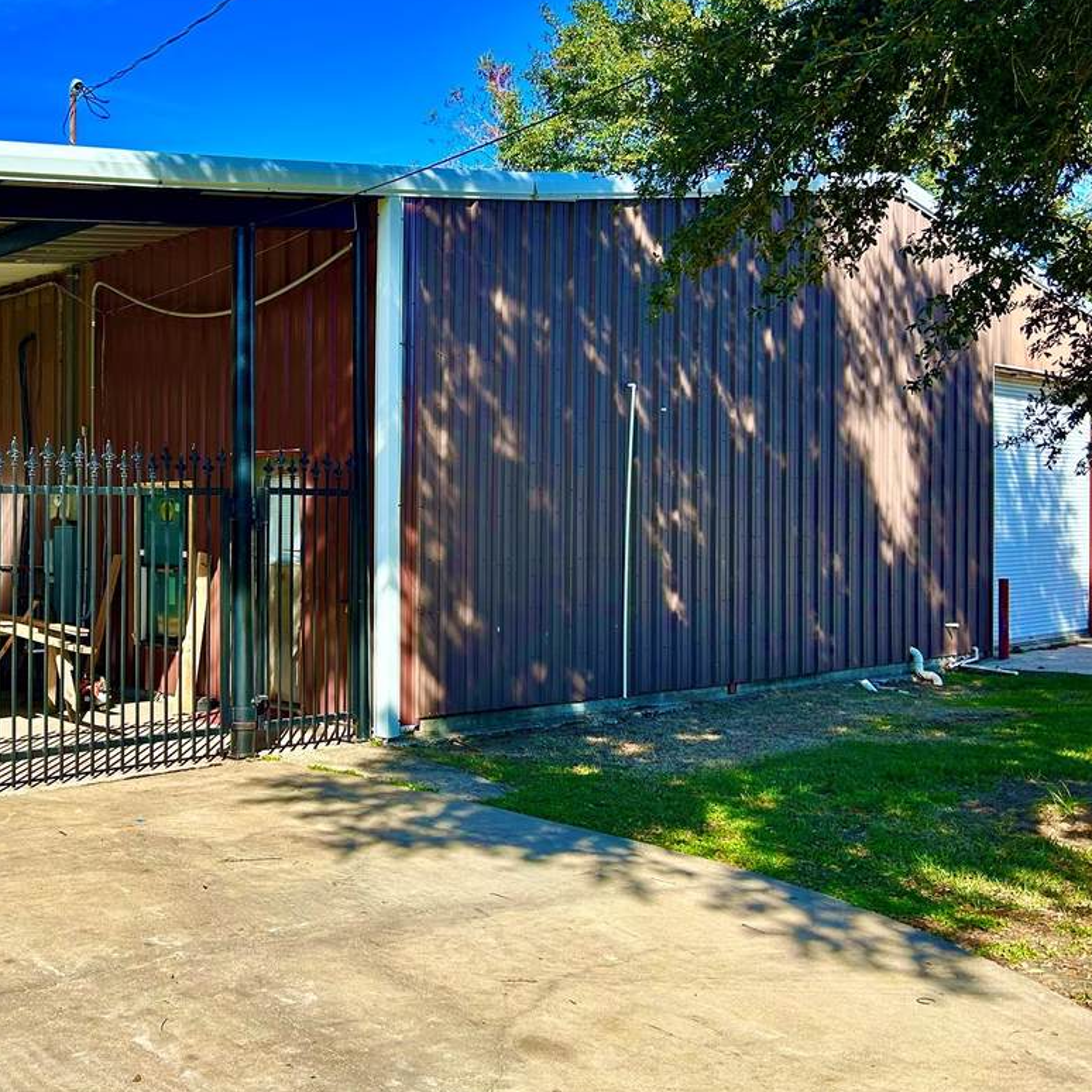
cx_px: 347
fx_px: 1356
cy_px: 521
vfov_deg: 43.8
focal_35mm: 38
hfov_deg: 43.1
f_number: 1.5
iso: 50
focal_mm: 5.7
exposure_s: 1/2353
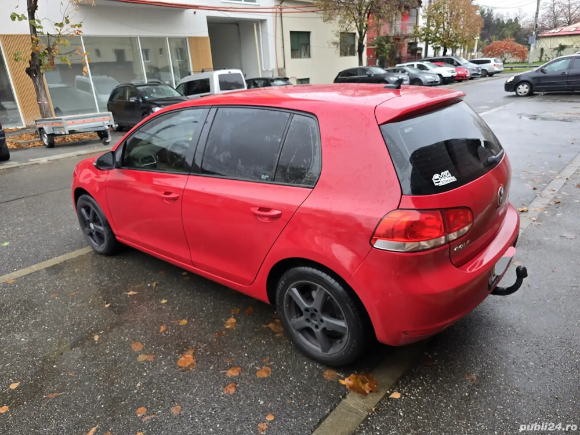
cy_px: 218
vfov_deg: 58.9
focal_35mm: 23
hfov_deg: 73.9
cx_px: 290
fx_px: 385
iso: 40
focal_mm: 6.3
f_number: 1.7
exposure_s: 1/182
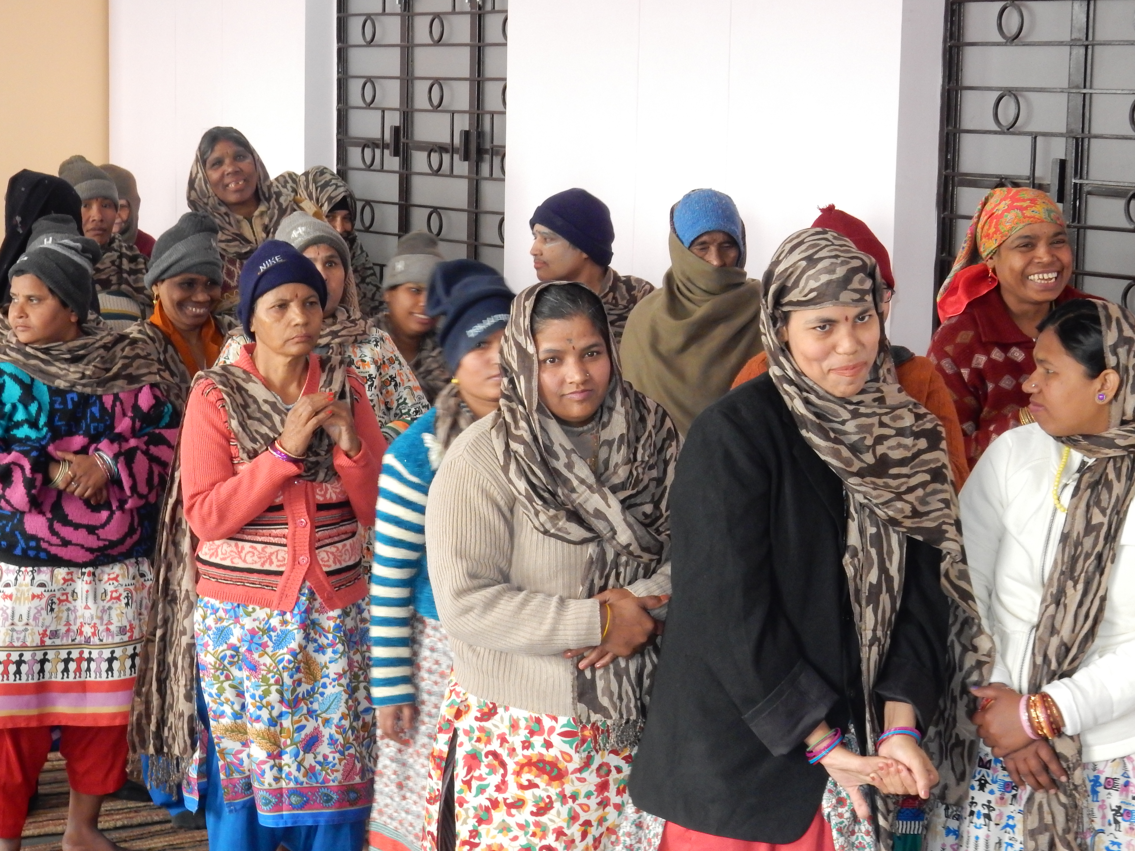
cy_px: 426
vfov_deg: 17.6
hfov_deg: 23.3
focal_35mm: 84
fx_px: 2754
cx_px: 568
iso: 720
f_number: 5
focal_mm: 14.9
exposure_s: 1/30
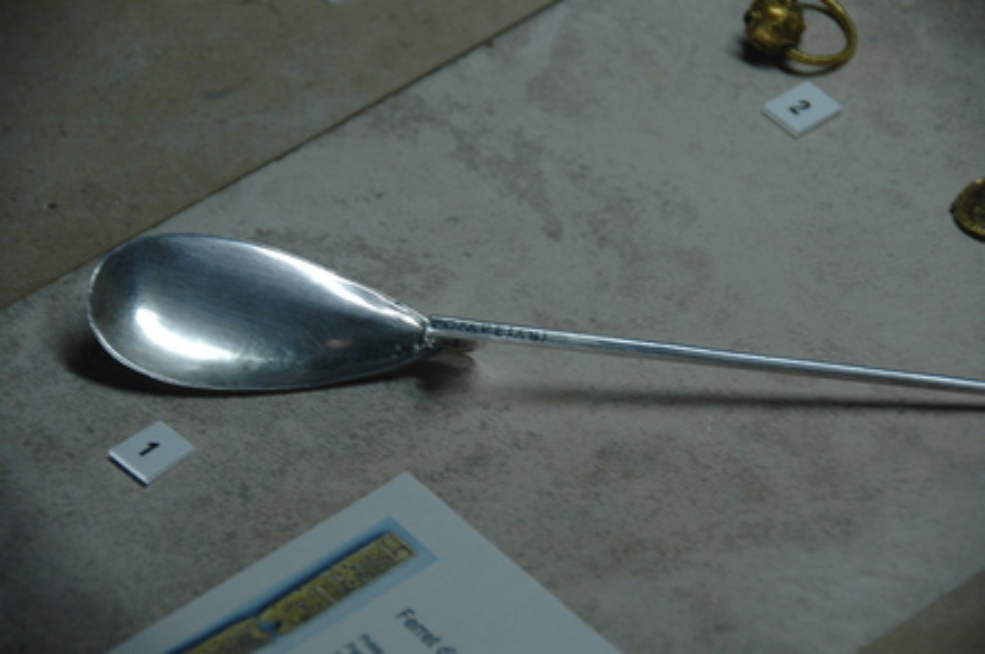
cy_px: 327
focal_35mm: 202
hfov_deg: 10.2
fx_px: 5532
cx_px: 492
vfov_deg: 6.8
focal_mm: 135
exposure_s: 1/13
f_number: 5.6
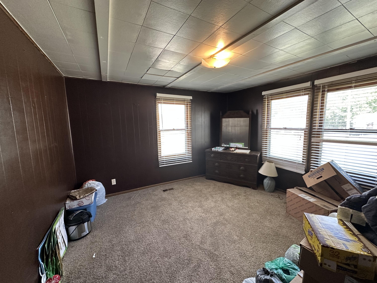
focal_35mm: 14
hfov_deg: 102.1
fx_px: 152
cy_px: 142
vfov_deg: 85.7
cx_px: 188
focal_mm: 2.22
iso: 250
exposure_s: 1/120
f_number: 2.2
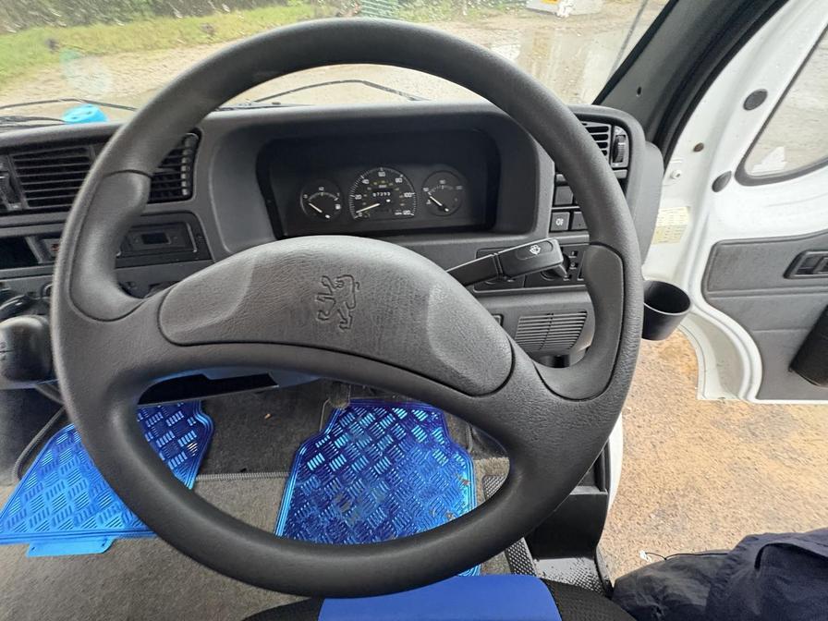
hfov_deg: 102.1
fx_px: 335
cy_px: 310
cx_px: 414
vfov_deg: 85.7
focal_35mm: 14
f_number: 2.2
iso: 800
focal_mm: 2.22
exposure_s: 1/52
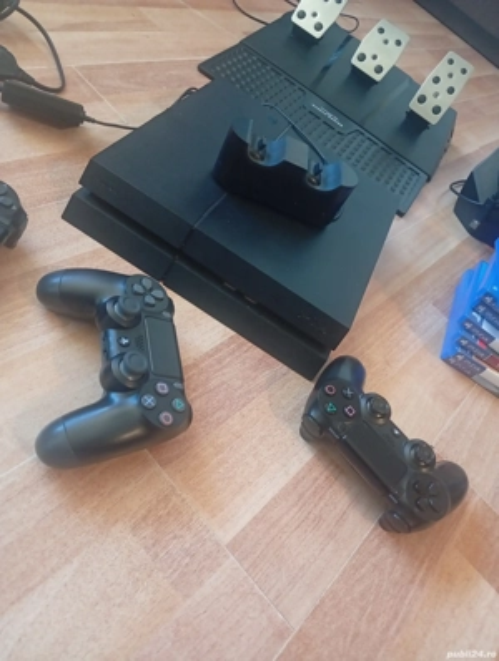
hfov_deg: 51.5
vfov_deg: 65.2
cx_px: 250
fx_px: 517
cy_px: 330
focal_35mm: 27
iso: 784
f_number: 1.8
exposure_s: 1/20
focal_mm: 3.98
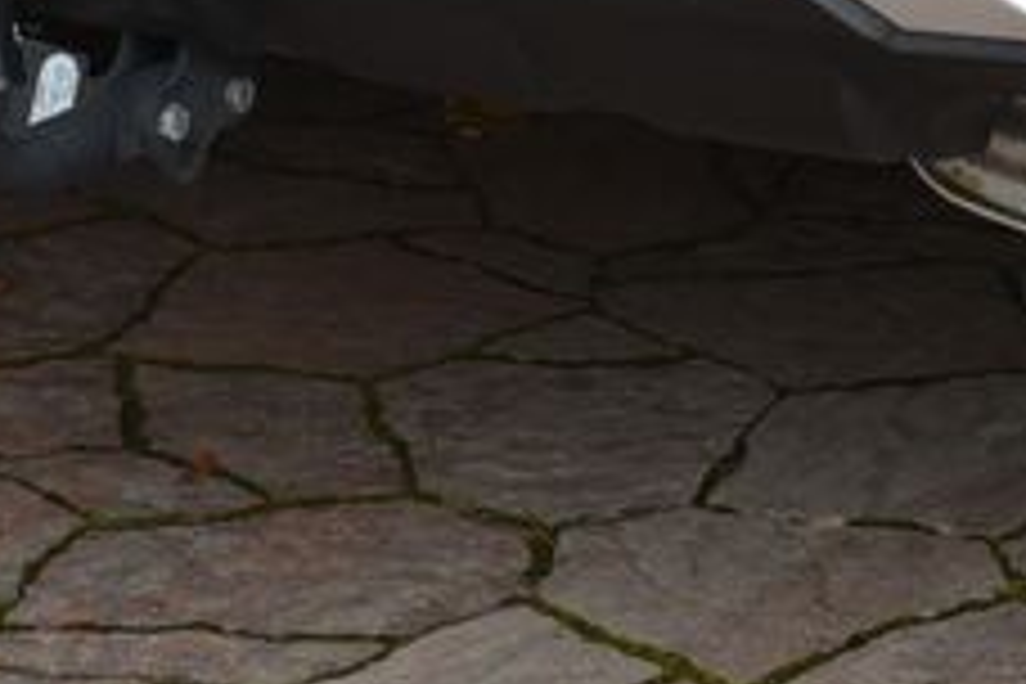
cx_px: 1058
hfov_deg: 9.9
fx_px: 5899
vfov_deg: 6.4
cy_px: -832
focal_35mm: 207
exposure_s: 1/250
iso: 500
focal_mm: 46
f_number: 8
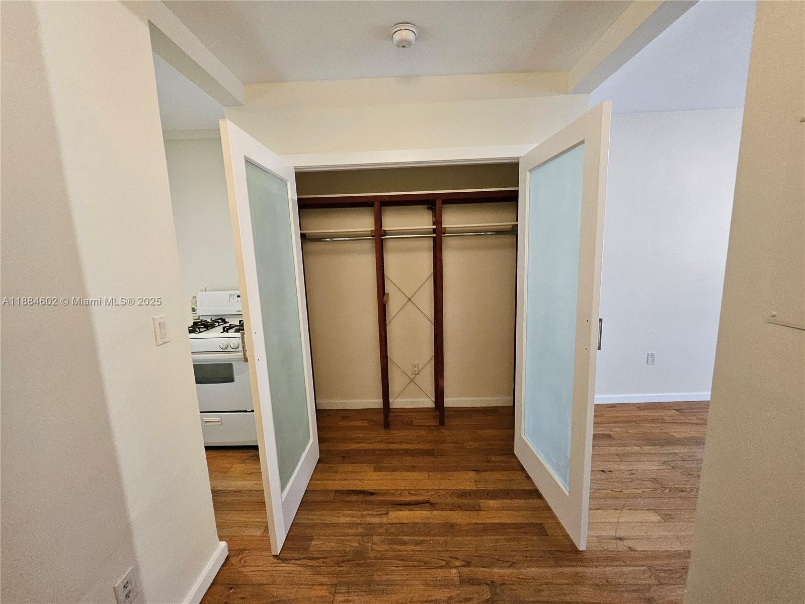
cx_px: 402
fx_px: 302
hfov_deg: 106.2
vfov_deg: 89.9
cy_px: 302
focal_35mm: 13
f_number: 2.2
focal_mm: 1.74
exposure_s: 1/60
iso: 320
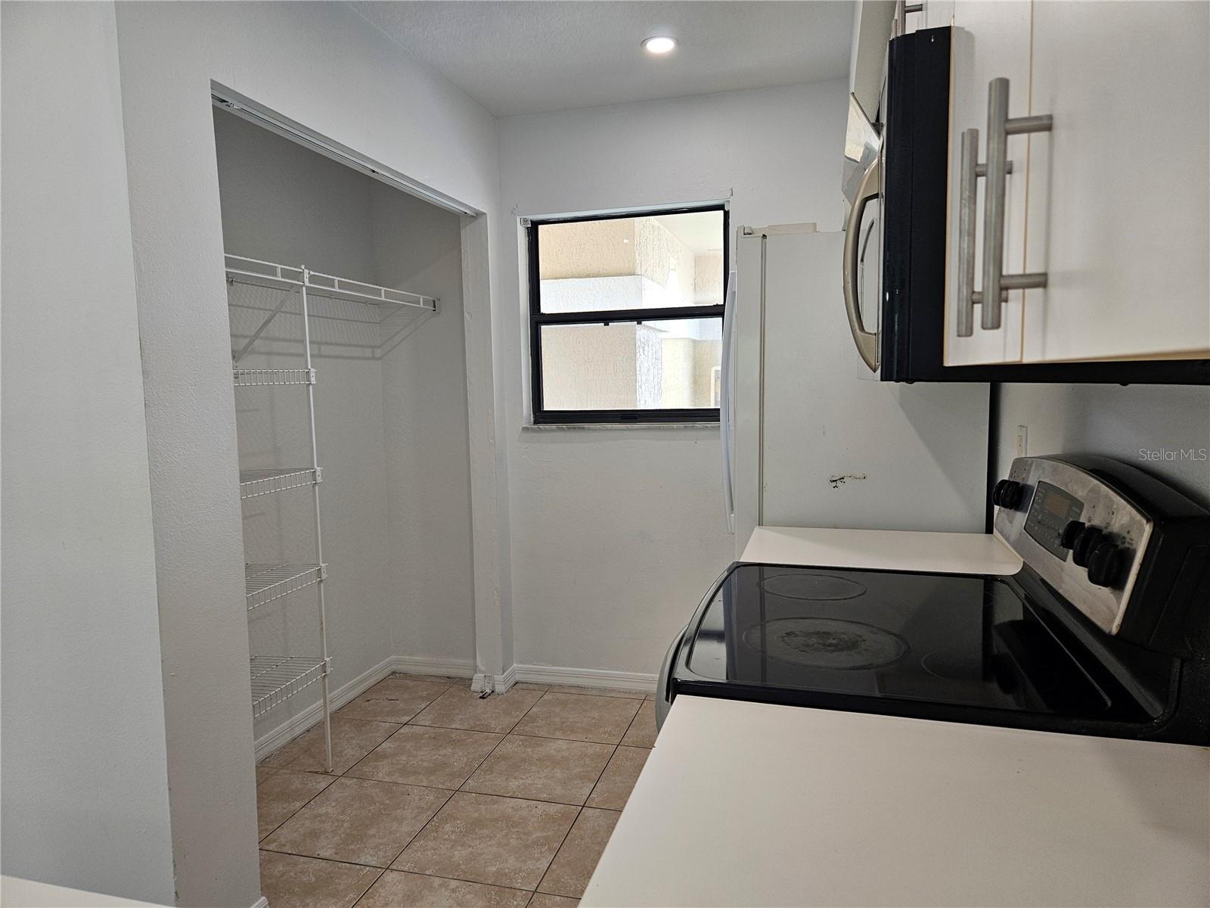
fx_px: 804
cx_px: 605
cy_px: 454
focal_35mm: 23
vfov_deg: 58.9
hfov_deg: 73.9
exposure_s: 1/120
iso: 80
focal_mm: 5.4
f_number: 1.8
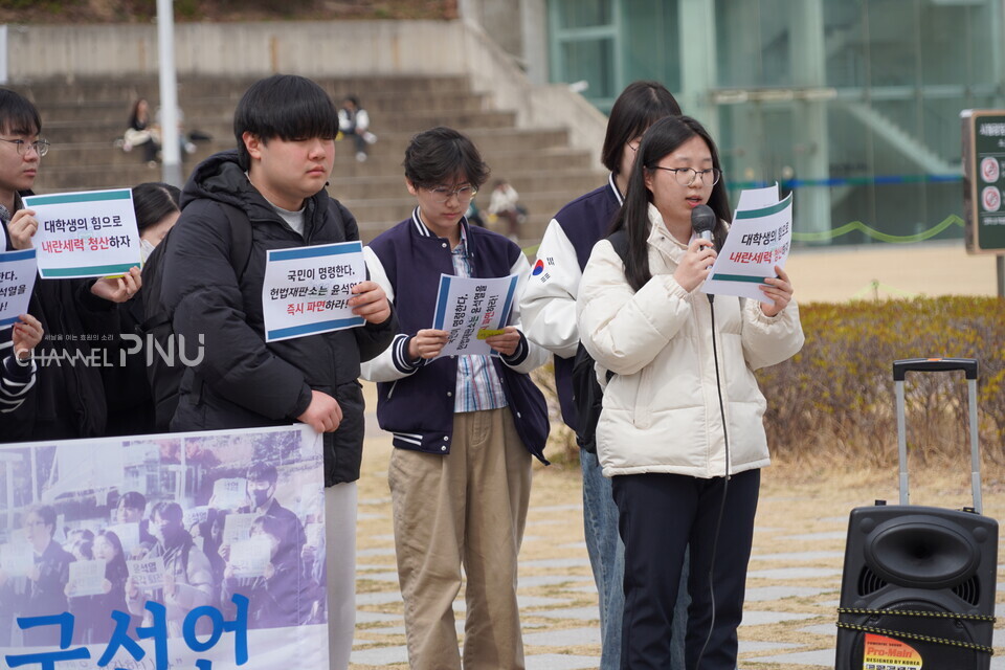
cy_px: 335
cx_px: 502
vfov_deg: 8.0
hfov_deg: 11.9
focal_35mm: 172
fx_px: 4801
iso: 100
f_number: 6.3
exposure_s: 1/320
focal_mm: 172
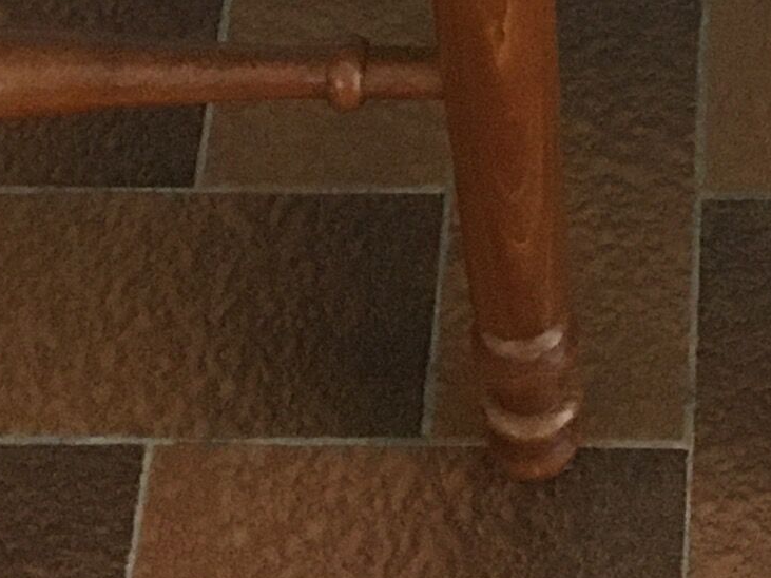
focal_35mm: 160
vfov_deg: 8.3
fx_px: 3563
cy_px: -955
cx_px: 847
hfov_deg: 12.2
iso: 200
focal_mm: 4.15
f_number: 2.2
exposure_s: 1/33
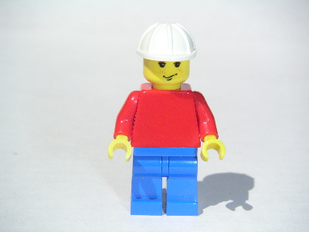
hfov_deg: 26.7
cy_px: 116
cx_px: 154
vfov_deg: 20.2
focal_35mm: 73
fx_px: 652
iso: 160
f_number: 8
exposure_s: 1/1000
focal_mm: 11.3
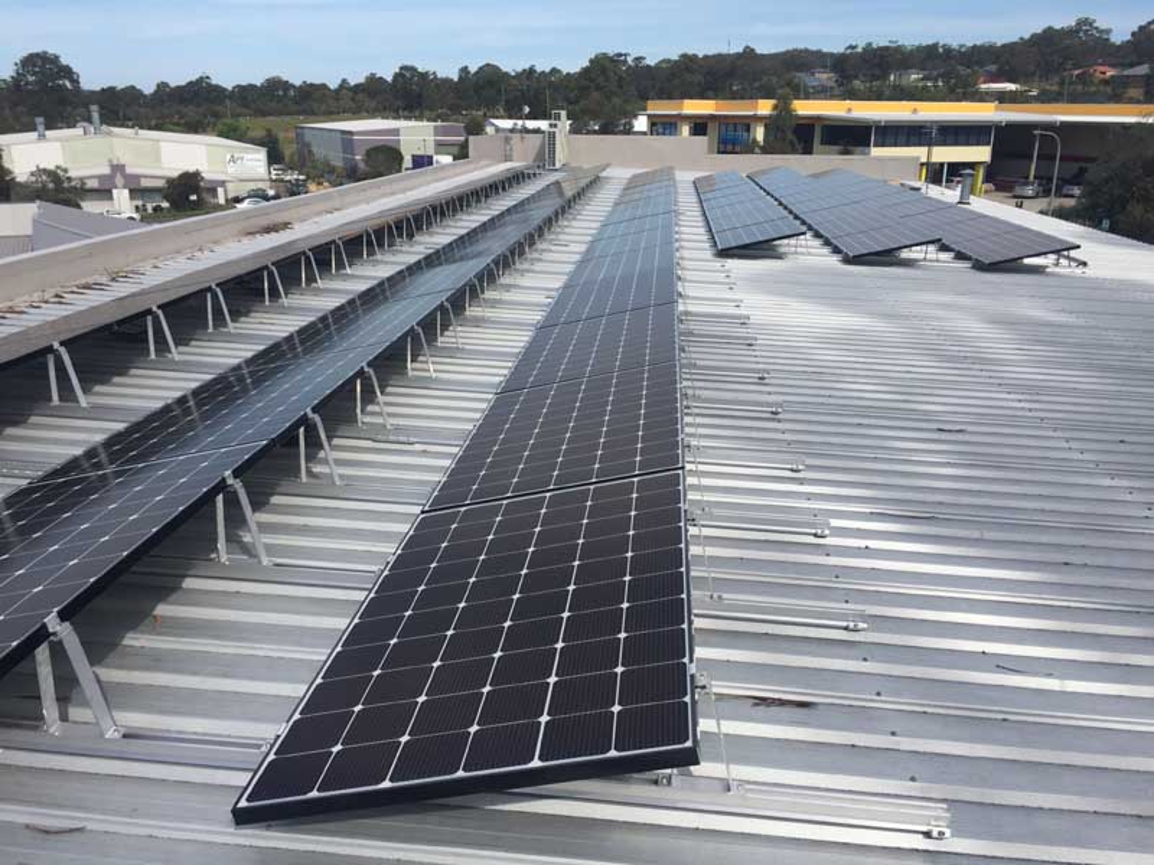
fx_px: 967
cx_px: 577
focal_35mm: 29
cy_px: 432
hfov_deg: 61.7
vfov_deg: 48.2
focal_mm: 4.15
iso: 32
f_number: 2.2
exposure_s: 1/2083
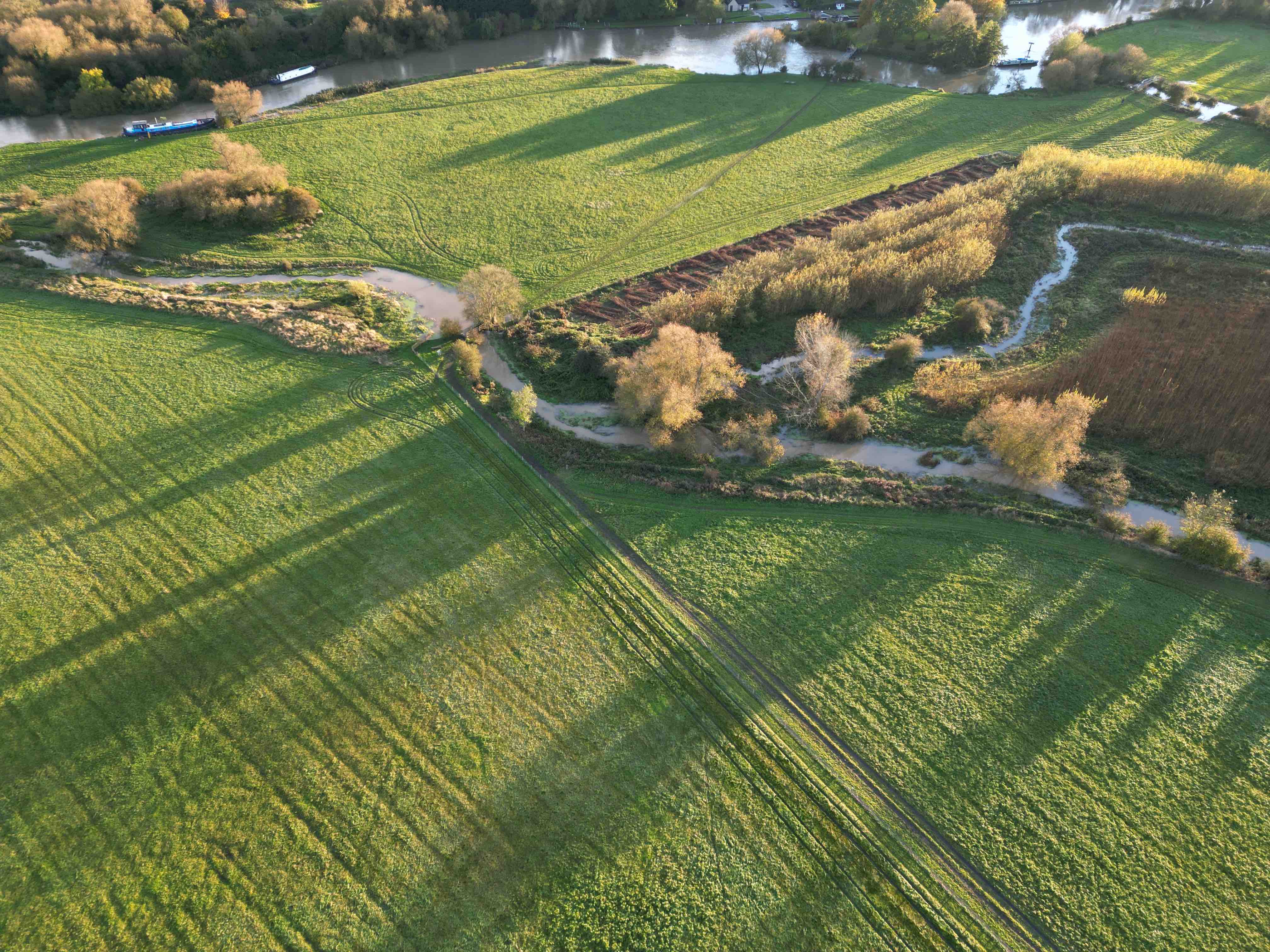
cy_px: 476
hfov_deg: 71.6
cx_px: 635
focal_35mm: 24
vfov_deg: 56.8
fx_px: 881
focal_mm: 6.72
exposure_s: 1/180
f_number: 1.7
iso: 100
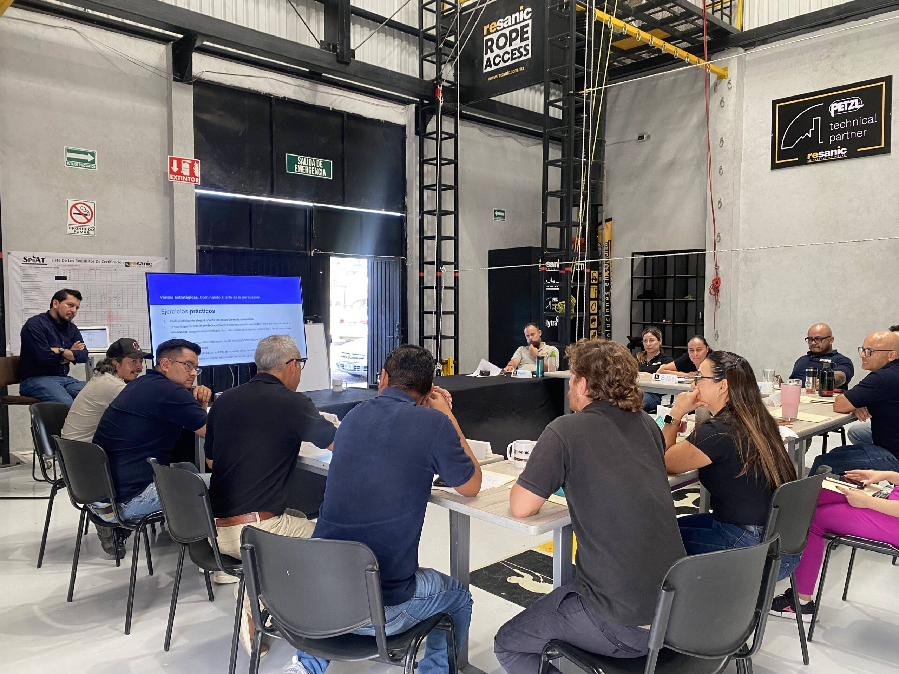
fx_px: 675
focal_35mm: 26
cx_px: 450
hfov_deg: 67.3
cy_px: 337
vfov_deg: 53.1
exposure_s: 1/75
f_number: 1.8
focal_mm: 4.25
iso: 125
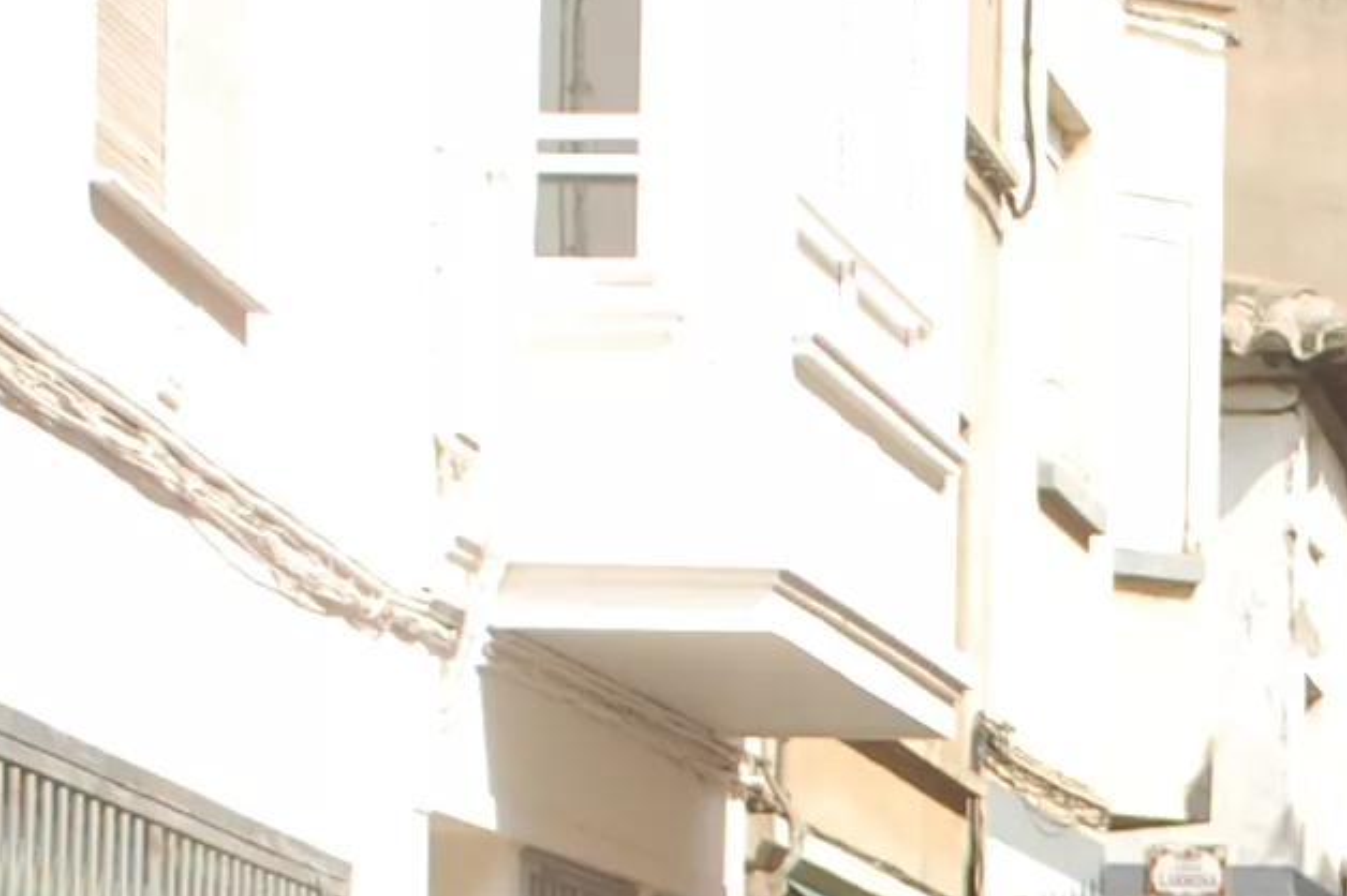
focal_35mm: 158
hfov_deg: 12.7
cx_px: 1527
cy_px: 1136
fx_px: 5908
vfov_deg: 8.6
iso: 200
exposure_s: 1/500
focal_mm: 22
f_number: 5.6
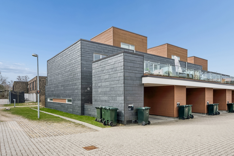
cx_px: 117
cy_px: 78
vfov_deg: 54.1
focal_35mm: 24
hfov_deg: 74.9
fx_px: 153
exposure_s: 1/500
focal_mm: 23.5
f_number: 6.3
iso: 125
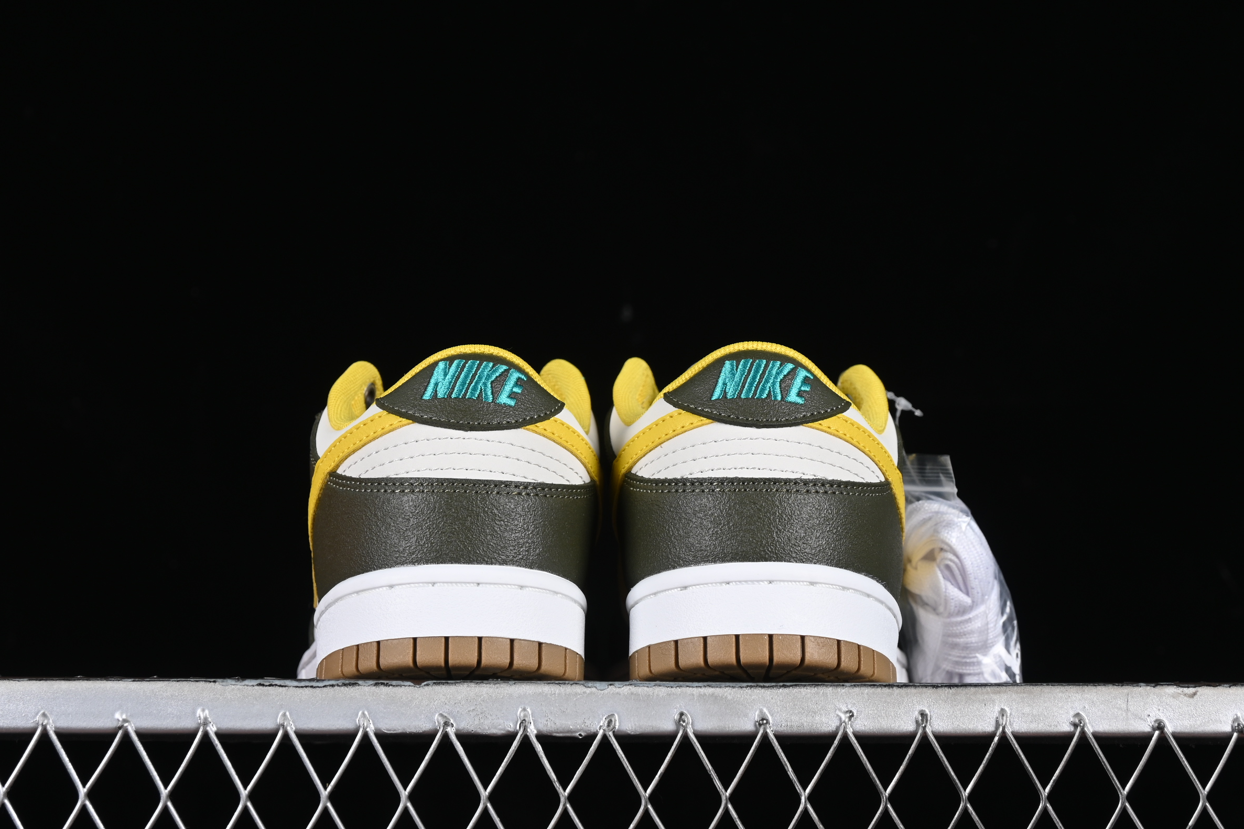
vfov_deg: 15.5
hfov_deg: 23.1
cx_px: 618
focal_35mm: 88
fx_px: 3041
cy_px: 376
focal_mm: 50
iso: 160
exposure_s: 1/80
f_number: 7.1
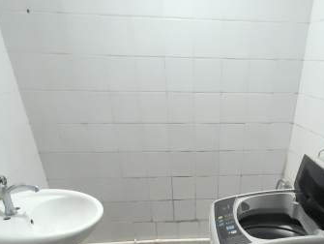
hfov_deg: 57.2
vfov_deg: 36.0
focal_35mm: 31
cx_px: 212
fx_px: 290
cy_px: 290
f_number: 2.2
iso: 640
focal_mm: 1.95
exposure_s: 1/33.3
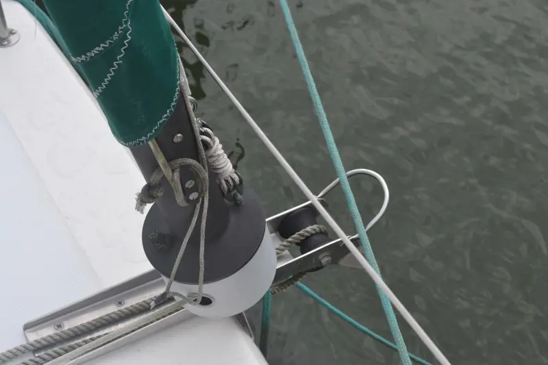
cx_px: 274
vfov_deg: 25.0
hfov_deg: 36.9
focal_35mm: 54
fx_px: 822
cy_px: 182
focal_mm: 36
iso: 100
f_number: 8
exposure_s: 1/250
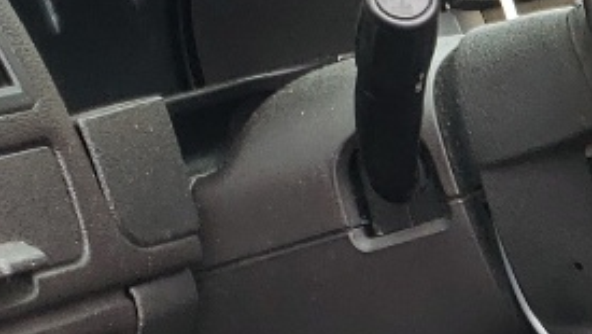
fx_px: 2591
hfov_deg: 11.9
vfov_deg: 7.3
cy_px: 297
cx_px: 1100
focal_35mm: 165
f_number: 1.5
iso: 50
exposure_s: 1/118
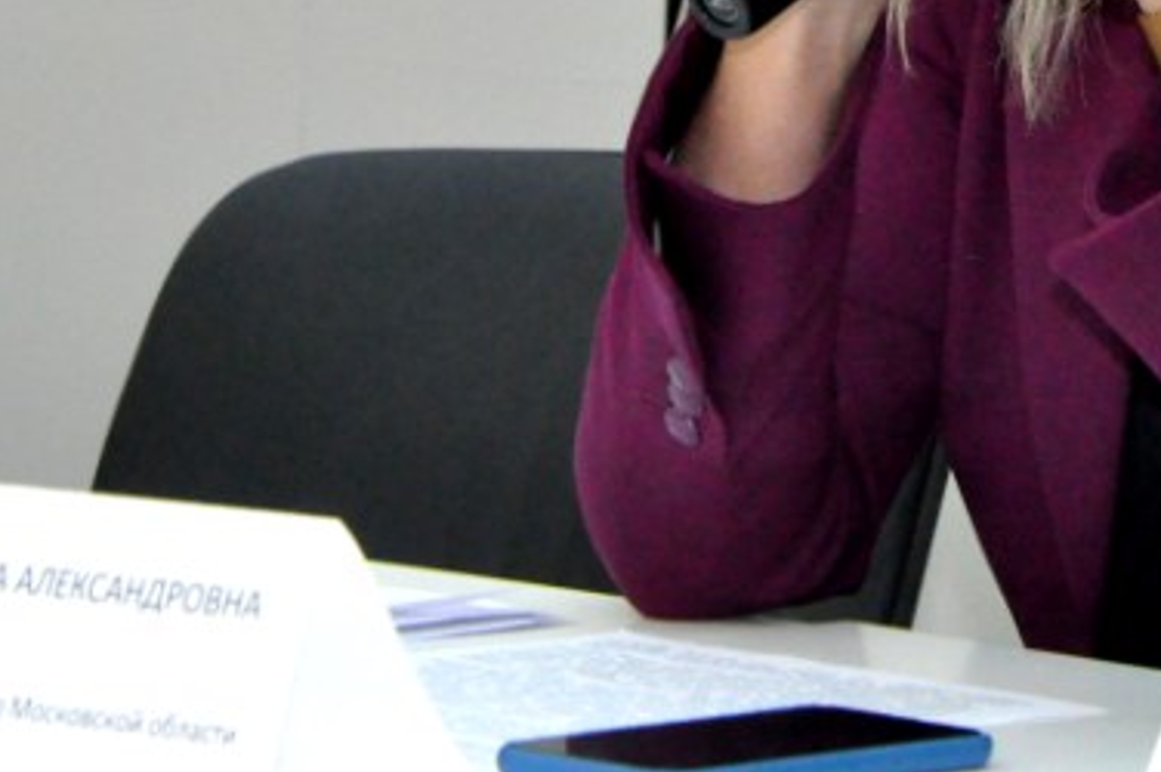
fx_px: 7636
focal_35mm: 237
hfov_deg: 8.7
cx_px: 1084
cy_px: -195
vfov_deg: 5.8
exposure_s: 1/200
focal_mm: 58
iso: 3200
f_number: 9
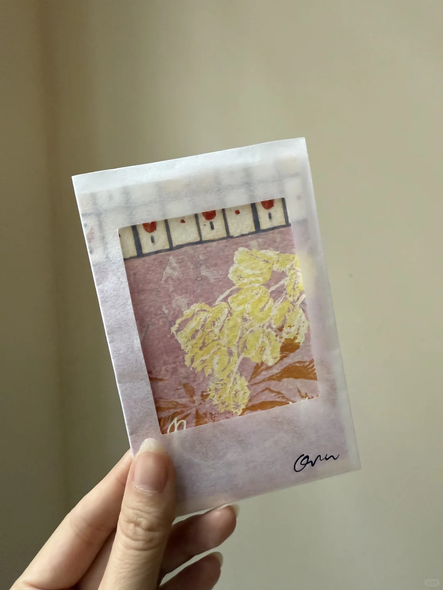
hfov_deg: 56.8
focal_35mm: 24
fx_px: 410
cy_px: 295
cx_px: 222
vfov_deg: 71.6
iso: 320
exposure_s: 1/60
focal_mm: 2.22
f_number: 2.2
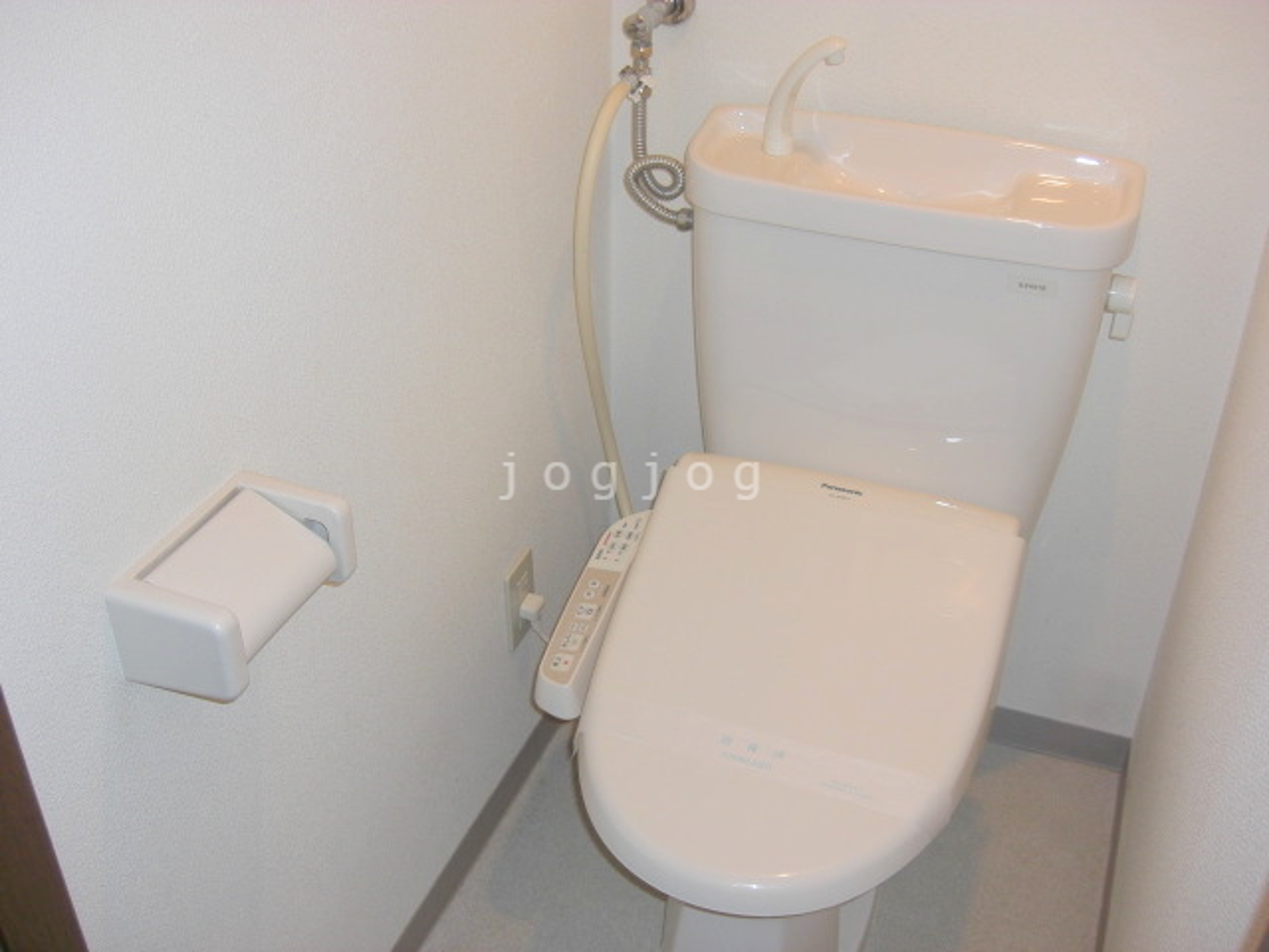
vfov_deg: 37.7
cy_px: 476
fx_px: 1393
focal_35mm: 38
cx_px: 634
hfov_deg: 49.0
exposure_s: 1/60
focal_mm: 7.9
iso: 100
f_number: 2.8
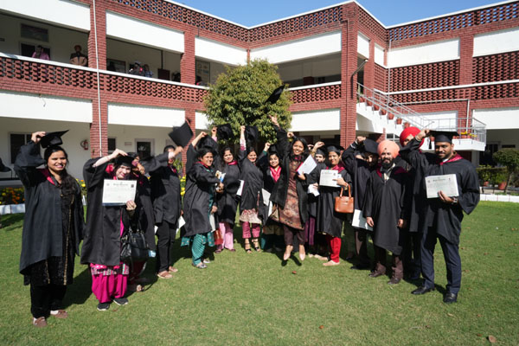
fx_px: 360
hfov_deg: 71.5
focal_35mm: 25
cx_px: 260
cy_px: 173
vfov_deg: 51.3
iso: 250
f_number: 16
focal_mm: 25
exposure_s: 1/125
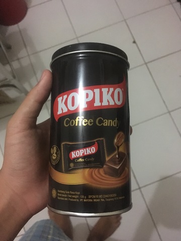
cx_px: 90
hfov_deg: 48.2
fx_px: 202
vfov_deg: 61.7
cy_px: 120
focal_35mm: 29
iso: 800
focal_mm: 4.15
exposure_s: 1/17
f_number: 2.2
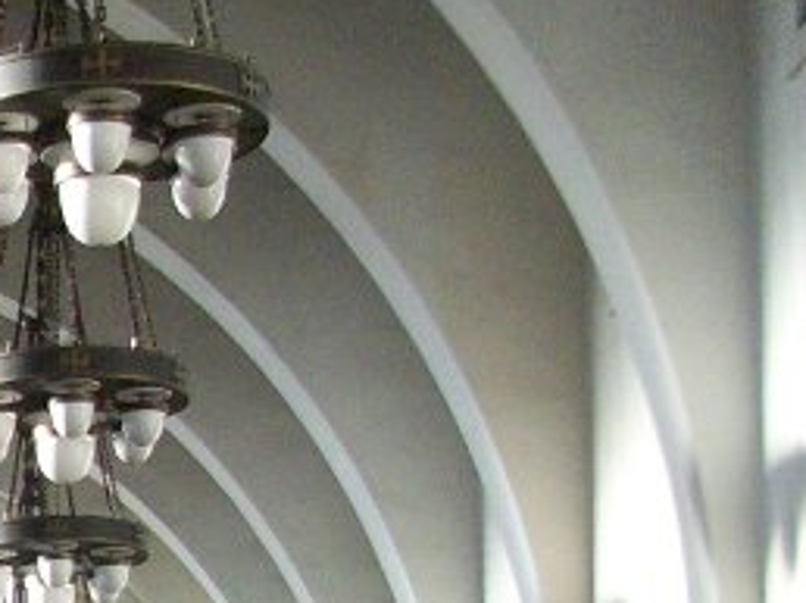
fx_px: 3140
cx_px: -744
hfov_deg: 12.9
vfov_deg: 10.4
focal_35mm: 135
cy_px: 1022
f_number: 2.8
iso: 160
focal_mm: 5.7
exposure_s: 1/90.5
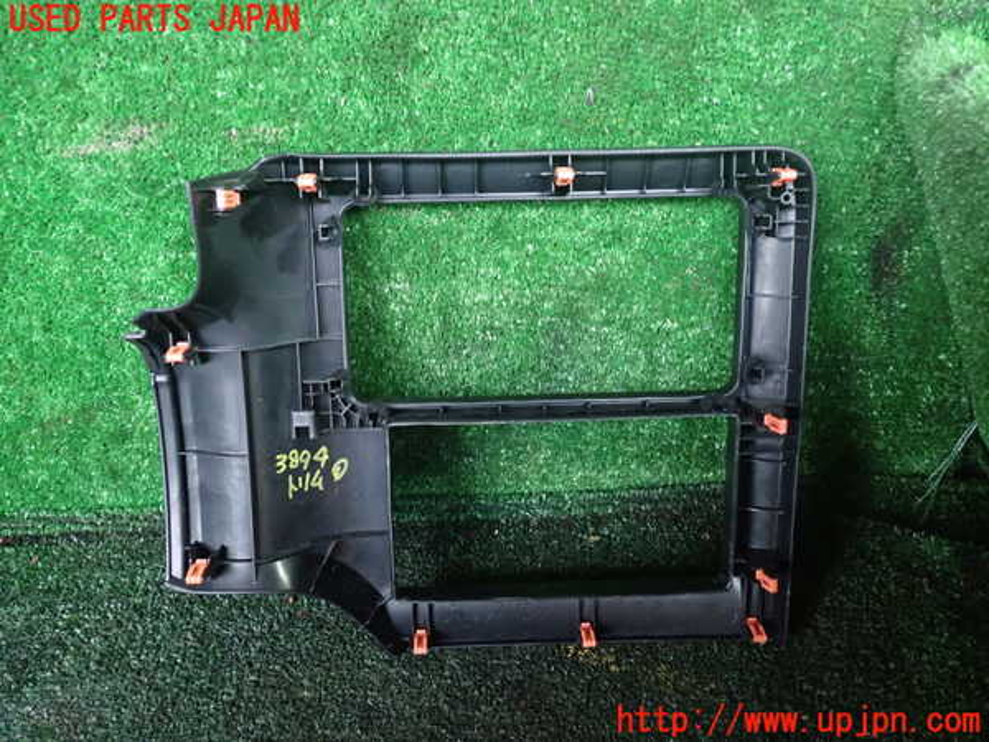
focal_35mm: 30
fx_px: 857
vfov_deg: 46.8
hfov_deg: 60.0
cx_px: 494
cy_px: 371
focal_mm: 5.4
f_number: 2.3
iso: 800
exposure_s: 1/20
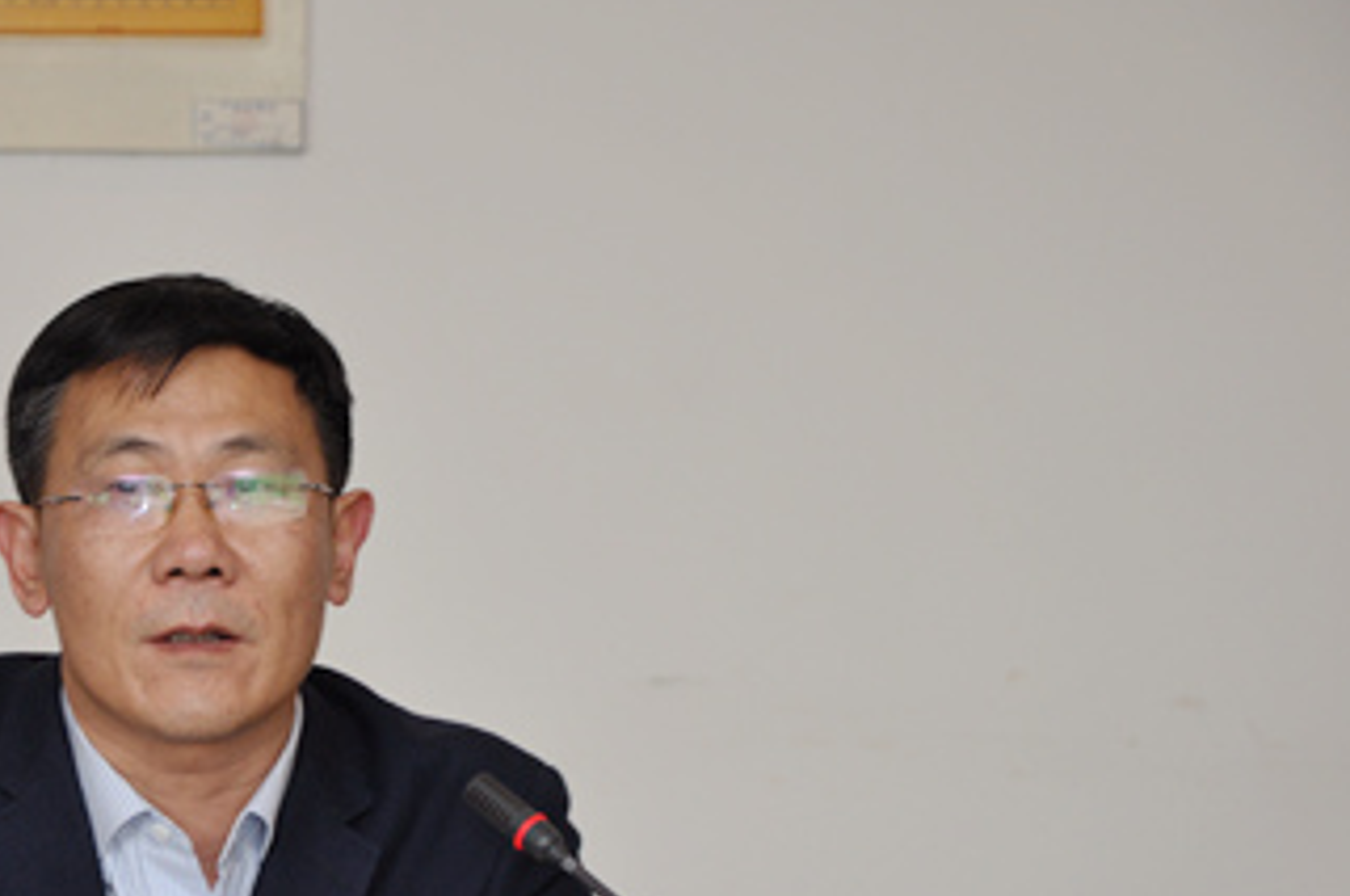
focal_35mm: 231
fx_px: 8649
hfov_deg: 8.9
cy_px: 709
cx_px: 278
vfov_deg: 5.9
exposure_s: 1/100
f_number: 5.6
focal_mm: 90
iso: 400
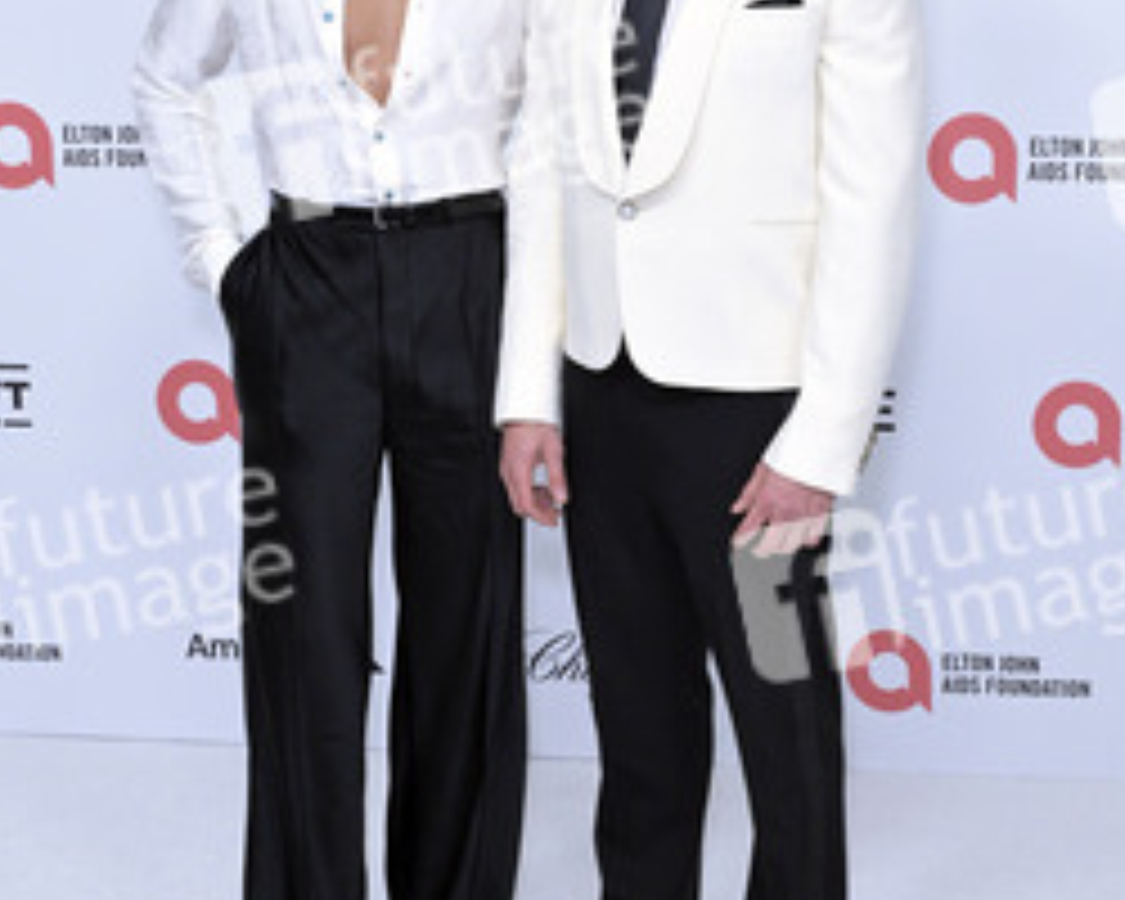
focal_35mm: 63
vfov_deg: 24.2
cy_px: 351
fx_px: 2098
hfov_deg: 30.0
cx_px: 554
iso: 2000
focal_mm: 42
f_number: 5.6
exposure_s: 1/250
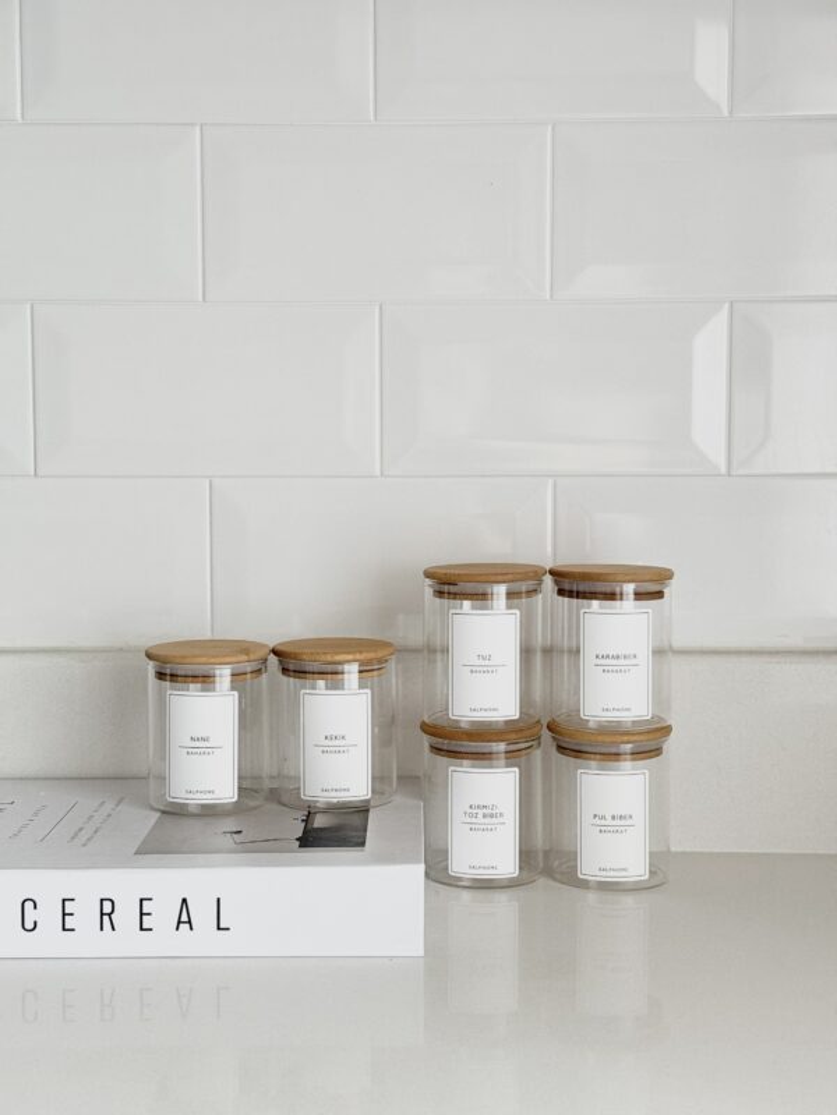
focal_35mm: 48
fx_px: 1547
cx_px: 418
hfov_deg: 30.3
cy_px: 558
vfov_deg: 39.7
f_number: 1.78
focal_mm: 6.76
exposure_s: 1/40
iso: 320
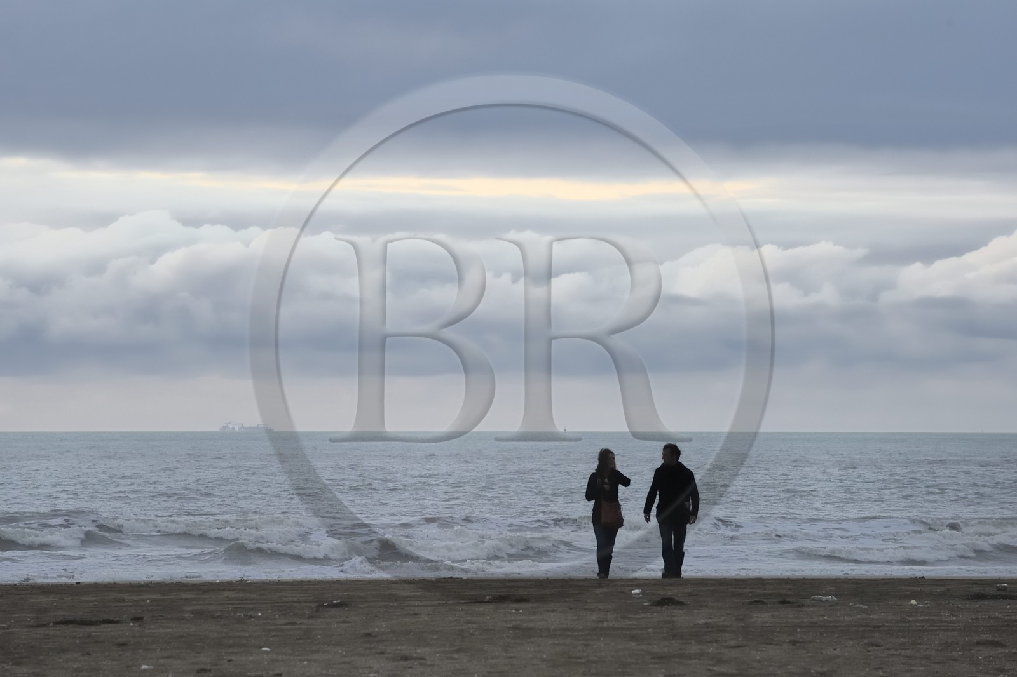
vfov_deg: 6.9
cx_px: 508
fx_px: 5648
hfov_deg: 10.3
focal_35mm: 200
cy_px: 338
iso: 800
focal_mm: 200
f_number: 7.1
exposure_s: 1/60
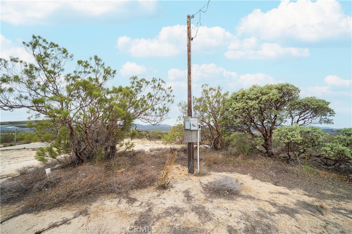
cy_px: 117
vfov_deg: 90.0
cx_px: 176
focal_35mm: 12
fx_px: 117
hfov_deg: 112.6
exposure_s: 1/160
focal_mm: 12
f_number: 4
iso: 125
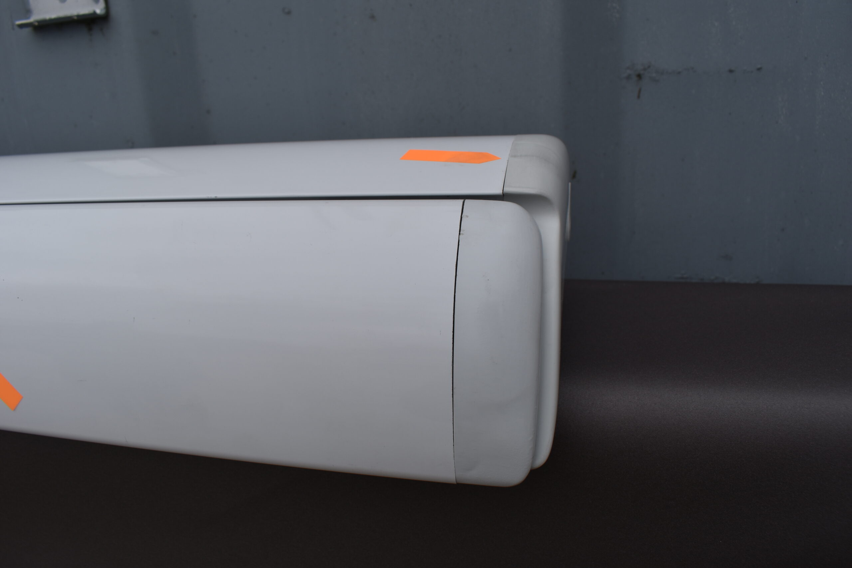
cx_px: 426
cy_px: 284
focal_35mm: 27
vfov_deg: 47.9
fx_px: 639
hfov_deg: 67.4
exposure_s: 1/200
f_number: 8
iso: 100
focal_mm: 18
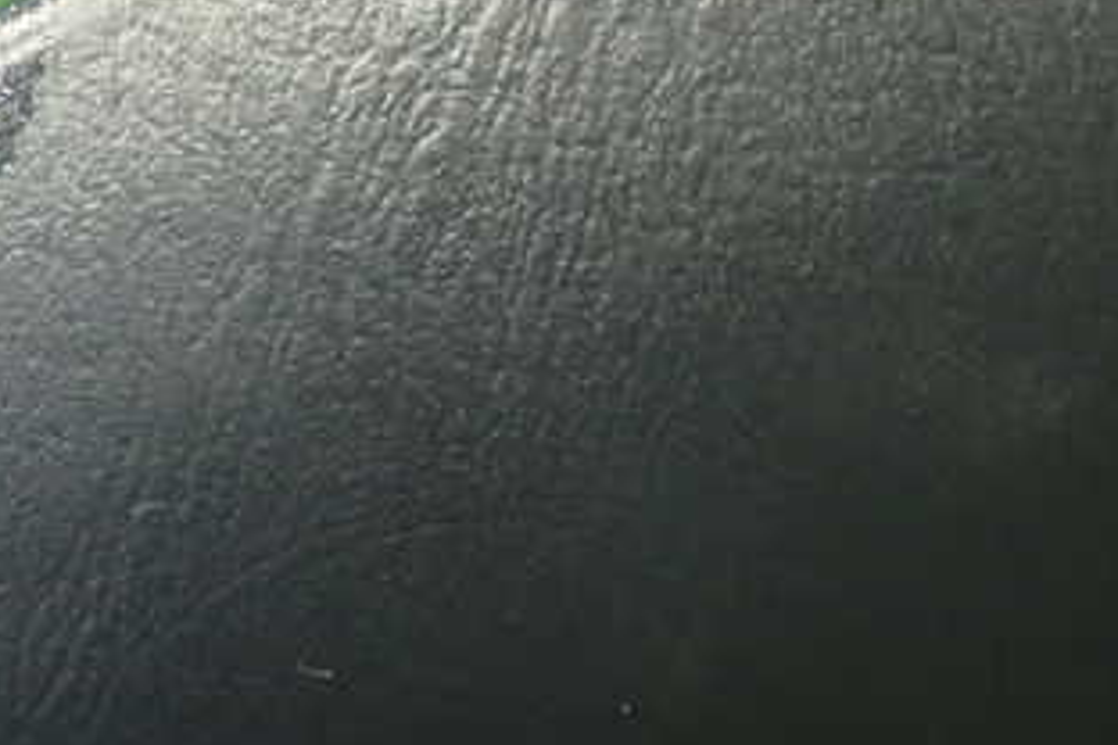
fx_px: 3354
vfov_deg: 12.7
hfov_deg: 18.5
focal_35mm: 108
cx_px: 54
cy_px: 269
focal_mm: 9.65
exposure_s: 1/40
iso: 800
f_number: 3.3
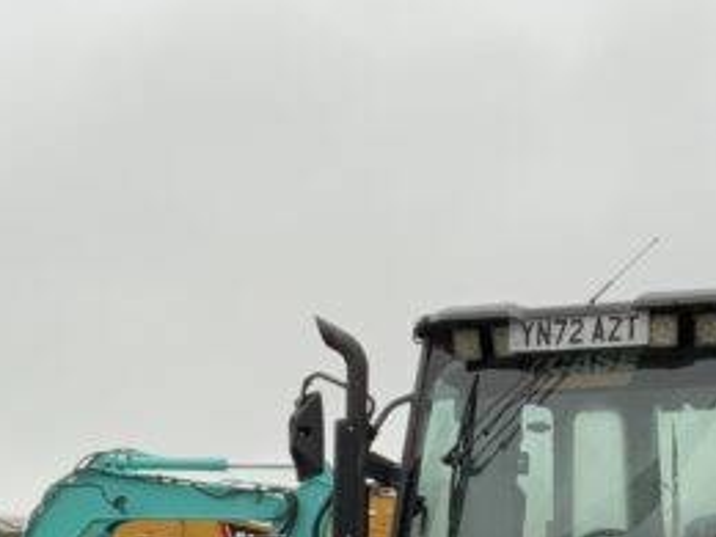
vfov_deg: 12.2
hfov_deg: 17.2
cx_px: 518
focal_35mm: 114
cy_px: 895
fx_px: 2358
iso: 16
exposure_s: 1/129
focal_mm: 3
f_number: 1.8
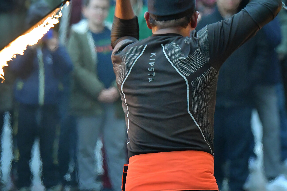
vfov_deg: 4.5
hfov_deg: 6.7
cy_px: 67
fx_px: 2439
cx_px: 156
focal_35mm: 306
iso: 3200
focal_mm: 140
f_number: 3.5
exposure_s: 1/640
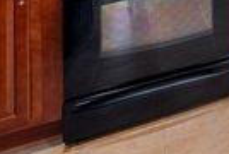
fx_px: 370
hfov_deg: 21.6
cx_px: 415
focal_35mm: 58
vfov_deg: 18.3
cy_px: -126
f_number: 9
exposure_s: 1/5
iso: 1250
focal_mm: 12
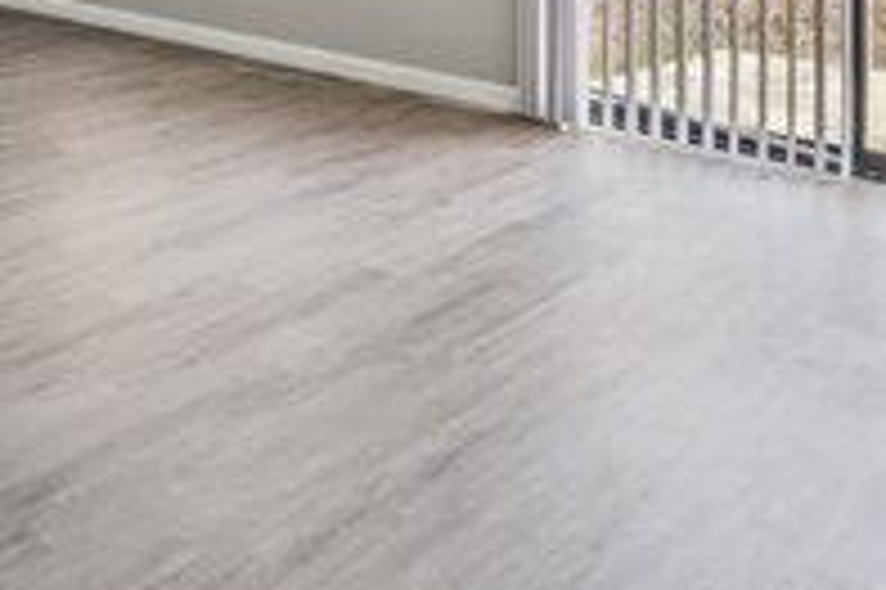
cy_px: -254
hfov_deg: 34.7
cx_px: 0
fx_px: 1279
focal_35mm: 52
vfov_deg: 22.2
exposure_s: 1/90
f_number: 8
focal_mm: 16
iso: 400
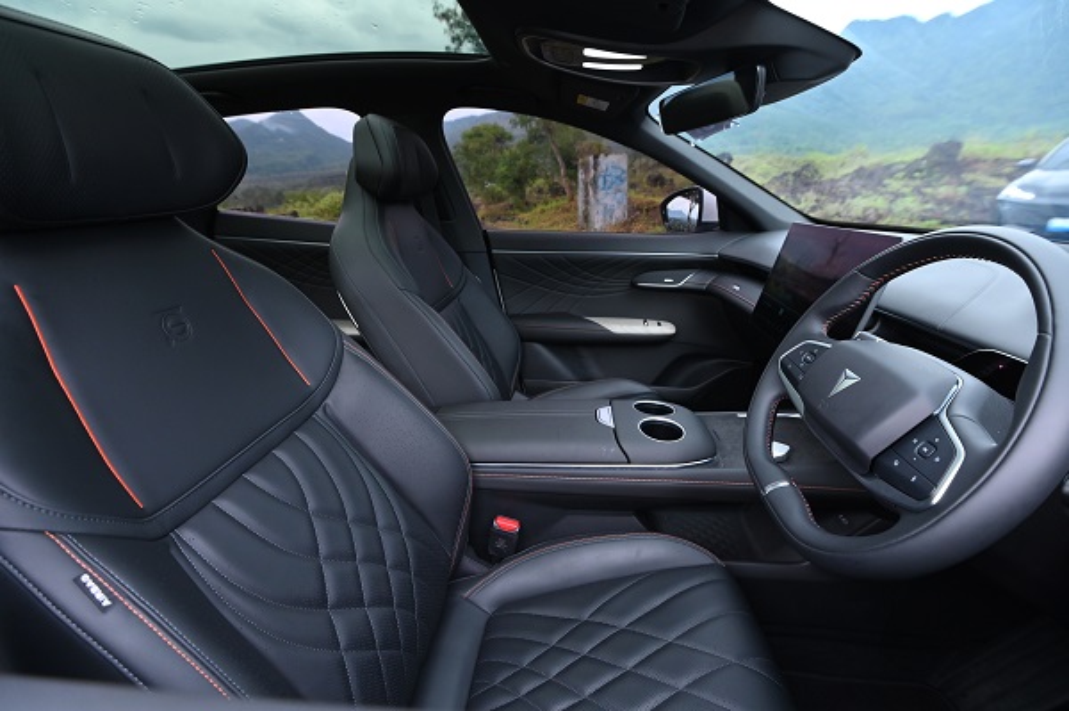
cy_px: 356
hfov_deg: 96.8
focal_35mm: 16
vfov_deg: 73.6
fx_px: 475
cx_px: 534
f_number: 5
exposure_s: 1/400
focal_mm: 16
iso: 1600
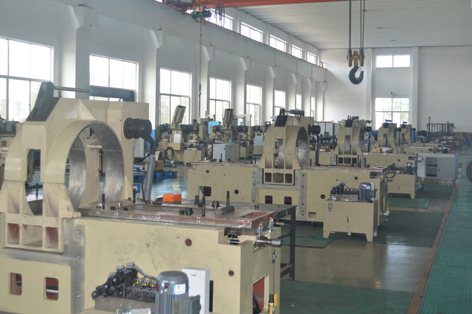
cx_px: 216
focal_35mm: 50
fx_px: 655
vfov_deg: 26.9
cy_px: 129
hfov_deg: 39.6
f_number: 4.5
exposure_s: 1/80
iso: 400
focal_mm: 28
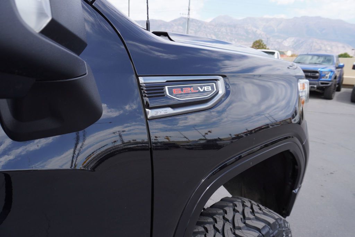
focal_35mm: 24
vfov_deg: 53.2
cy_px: 118
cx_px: 178
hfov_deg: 73.7
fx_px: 237
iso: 100
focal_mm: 16
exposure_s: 1/160
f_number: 6.3
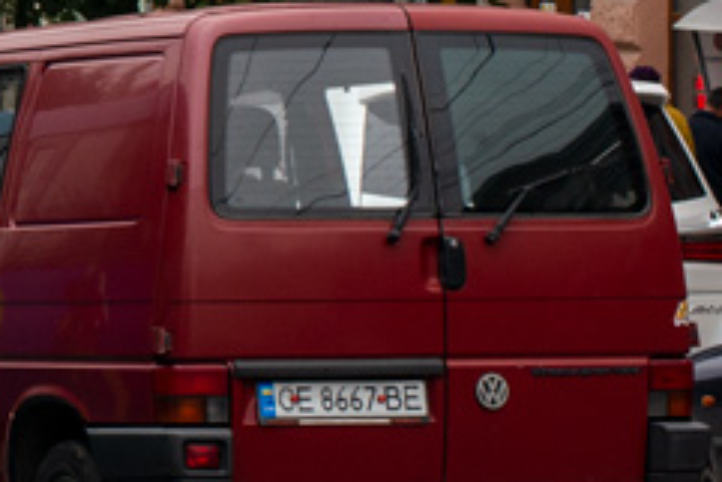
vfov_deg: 5.5
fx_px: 4997
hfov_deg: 7.7
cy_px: -157
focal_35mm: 249
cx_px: -1004
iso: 200
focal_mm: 50
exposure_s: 1/640
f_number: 5.6
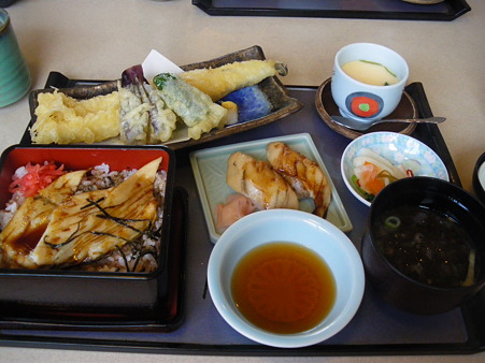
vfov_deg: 39.6
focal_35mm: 36
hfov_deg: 51.4
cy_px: 182
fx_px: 504
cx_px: 242
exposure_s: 1/50
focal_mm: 6.3
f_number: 3.5
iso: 320
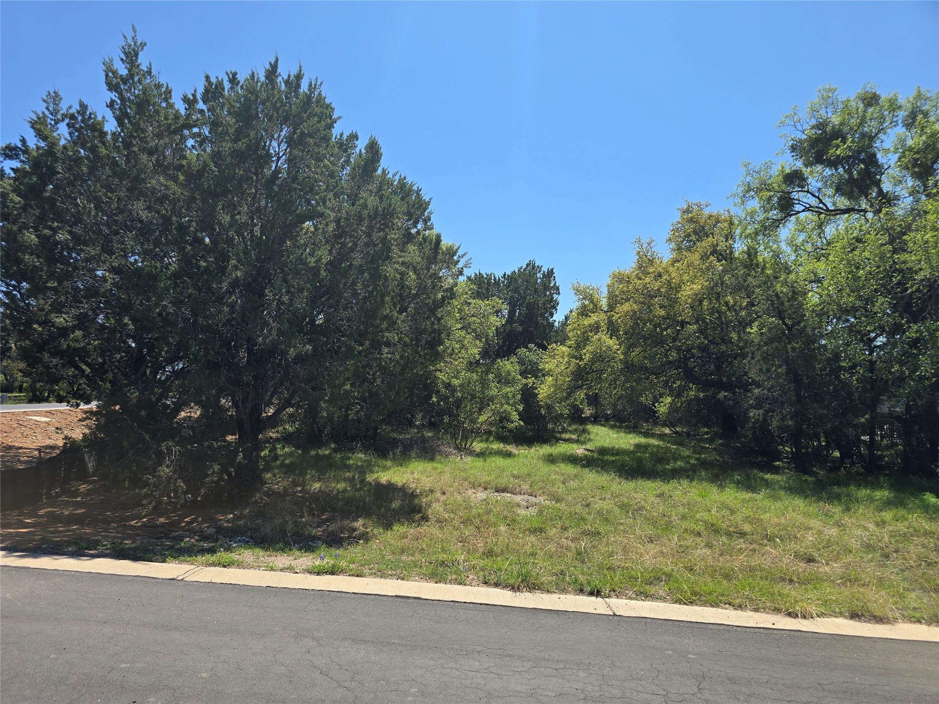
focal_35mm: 23
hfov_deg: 73.9
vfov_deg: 58.9
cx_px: 470
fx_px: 624
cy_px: 352
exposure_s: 1/707
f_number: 1.7
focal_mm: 6.3
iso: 12
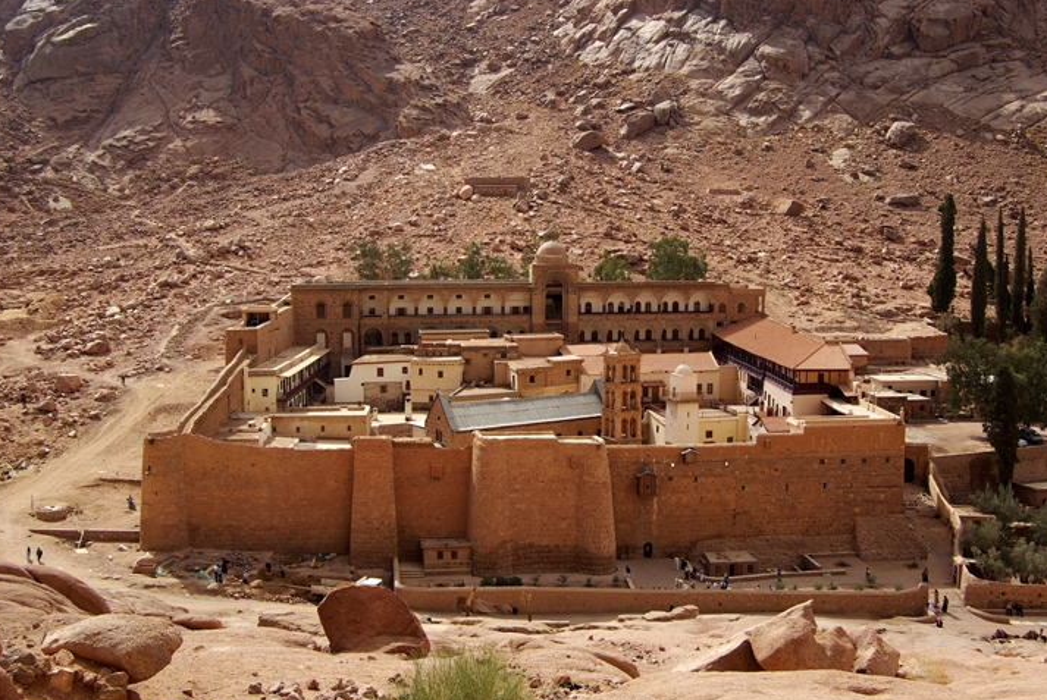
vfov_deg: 32.0
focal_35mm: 42
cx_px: 548
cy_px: 343
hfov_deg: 46.3
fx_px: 1223
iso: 100
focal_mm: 26
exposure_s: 1/90
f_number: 13
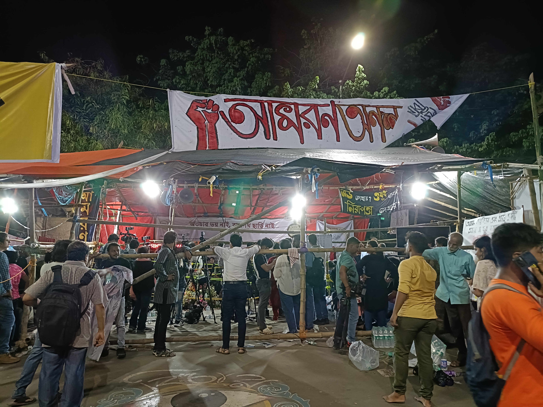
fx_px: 392
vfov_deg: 54.9
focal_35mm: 25
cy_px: 204
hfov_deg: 69.4
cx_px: 272
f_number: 1.7
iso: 3153
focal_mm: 4.7
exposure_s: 1/50
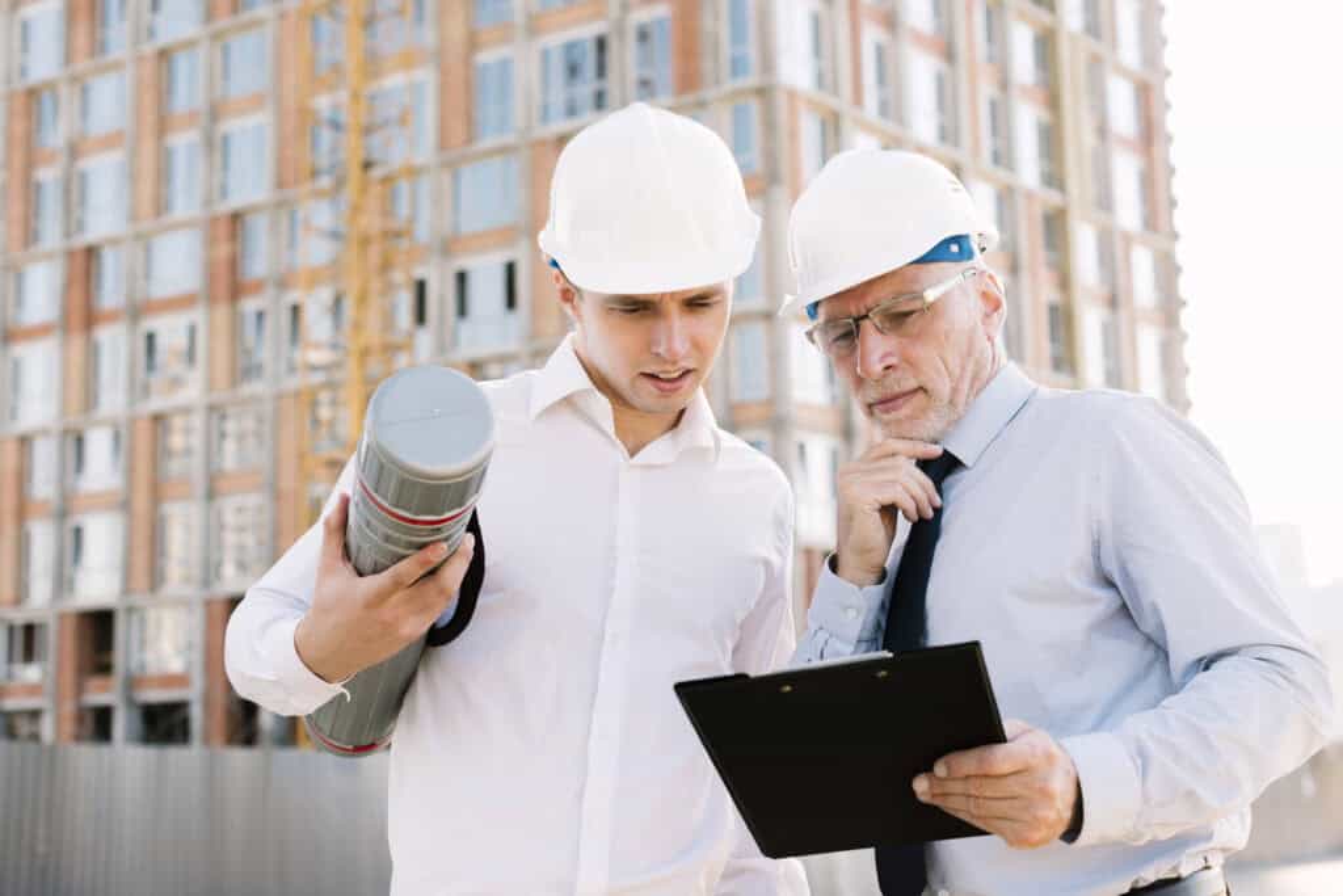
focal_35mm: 50
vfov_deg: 27.0
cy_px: 448
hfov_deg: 39.6
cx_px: 672
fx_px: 1865
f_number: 4
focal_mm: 50
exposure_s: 1/200
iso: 200
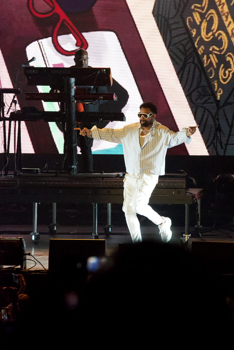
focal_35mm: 369
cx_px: 130
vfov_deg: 5.6
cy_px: 172
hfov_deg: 3.7
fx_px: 3596
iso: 6400
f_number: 13
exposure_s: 1/250
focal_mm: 200
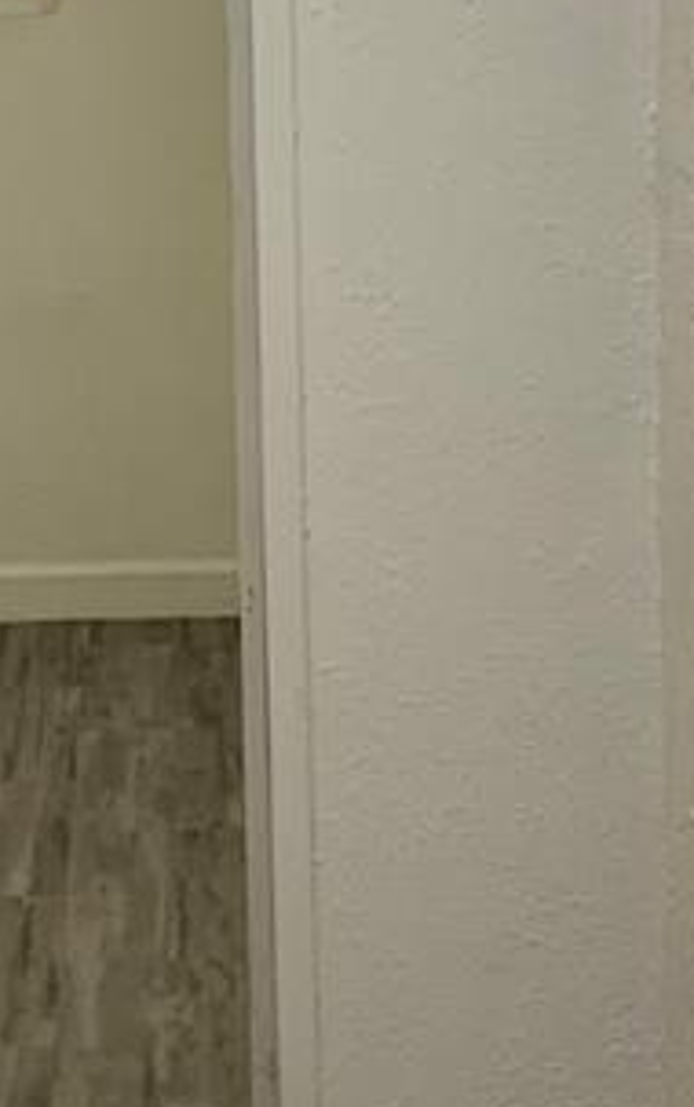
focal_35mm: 109
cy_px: 511
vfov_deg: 19.1
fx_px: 3291
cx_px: 172
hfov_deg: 12.0
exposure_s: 1/60
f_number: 1.8
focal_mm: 4.25
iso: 125
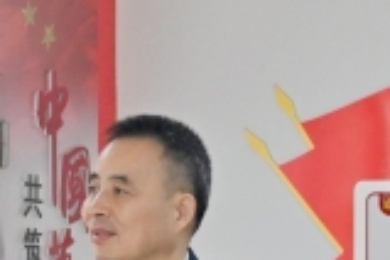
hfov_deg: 10.1
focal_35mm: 204
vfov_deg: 6.7
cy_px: 368
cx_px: 167
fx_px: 2210
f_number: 4
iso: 1400
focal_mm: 30
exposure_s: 1/125
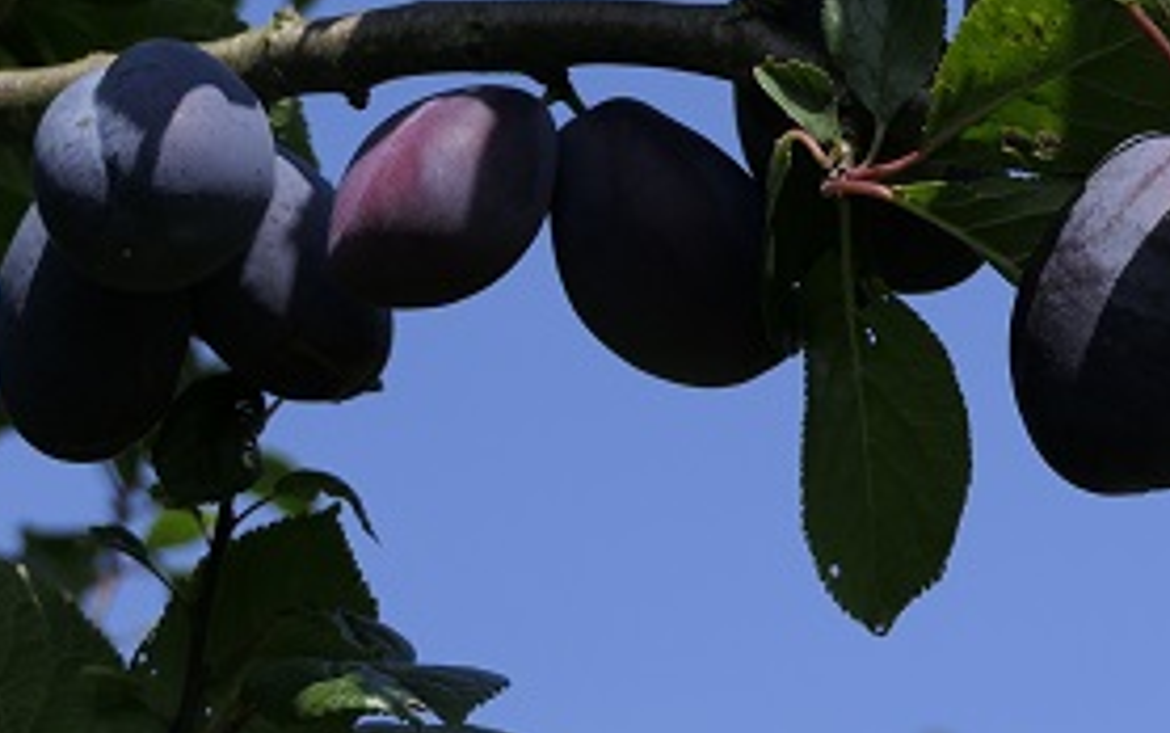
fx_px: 7656
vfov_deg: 5.5
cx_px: 825
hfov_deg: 8.7
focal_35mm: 240
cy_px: 202
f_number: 4.2
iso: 125
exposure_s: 1/800
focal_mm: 40
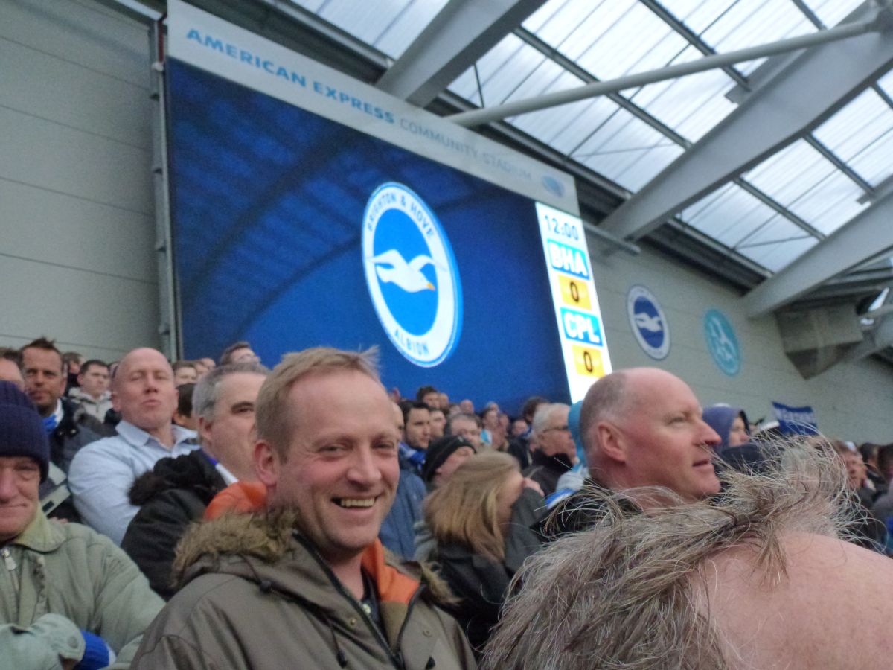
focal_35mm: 33
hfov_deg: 55.4
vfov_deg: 42.9
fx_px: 851
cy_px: 335
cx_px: 446
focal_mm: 5.9
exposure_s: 1/250
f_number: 3.6
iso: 640
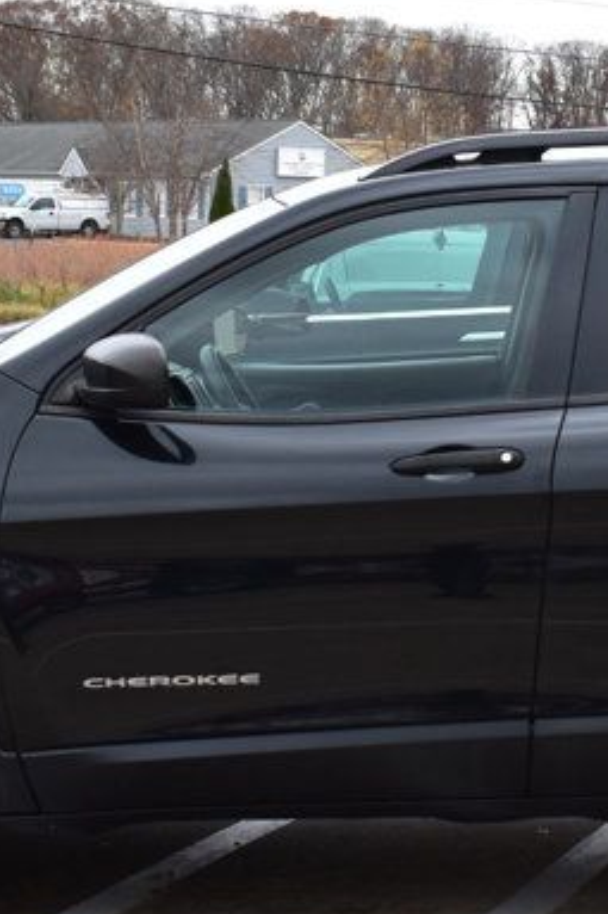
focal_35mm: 108
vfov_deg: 18.9
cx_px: 515
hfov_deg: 12.6
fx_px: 2747
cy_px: 456
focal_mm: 27
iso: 400
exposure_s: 1/25
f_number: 7.1
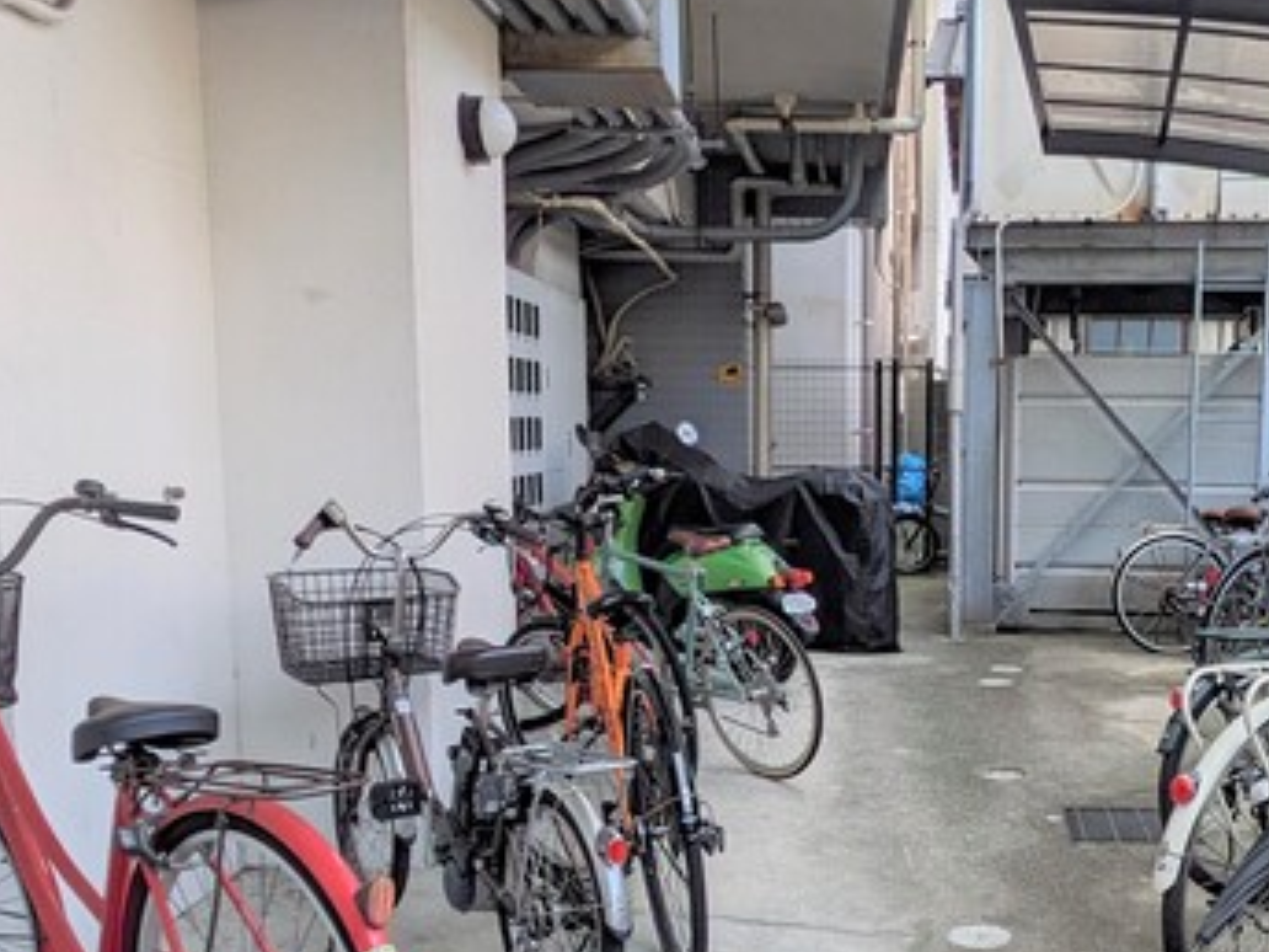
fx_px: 1430
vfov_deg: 36.5
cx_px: 902
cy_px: 620
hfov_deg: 46.6
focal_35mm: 39
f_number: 2.2
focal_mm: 1.83
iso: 47
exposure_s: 1/417
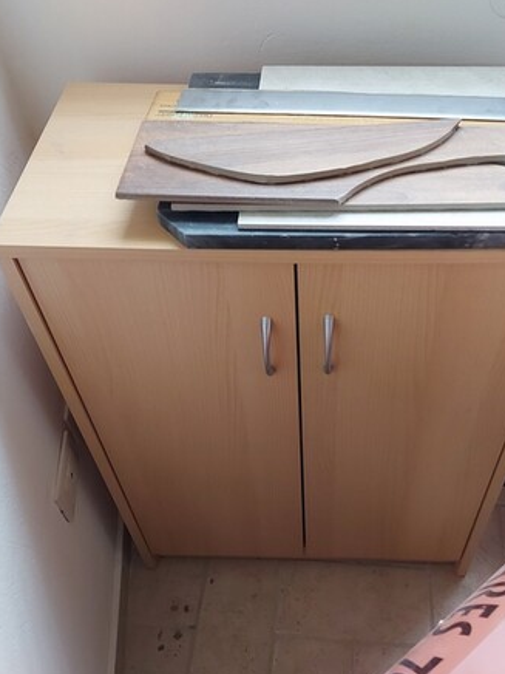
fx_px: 642
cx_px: 310
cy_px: 339
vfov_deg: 55.4
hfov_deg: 42.7
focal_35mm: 33
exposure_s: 1/33
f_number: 1.8
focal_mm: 5.23
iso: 250
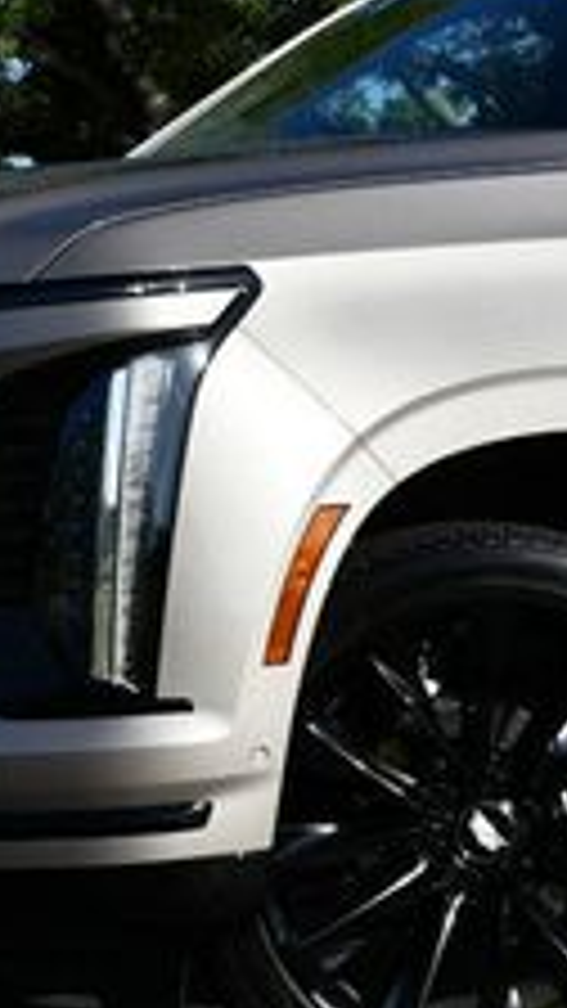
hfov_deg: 9.1
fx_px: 3528
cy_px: 256
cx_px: 626
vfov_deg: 16.2
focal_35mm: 132
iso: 100
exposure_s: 1/320
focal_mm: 22
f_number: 9
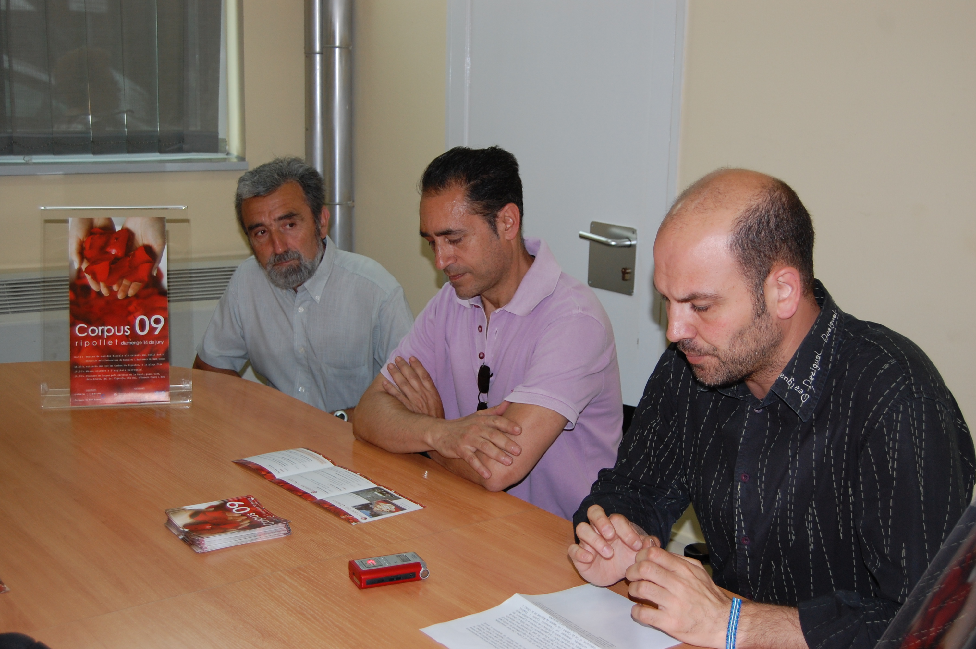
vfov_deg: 29.8
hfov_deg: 43.6
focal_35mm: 45
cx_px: 488
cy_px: 324
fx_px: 1219
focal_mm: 30
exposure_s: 1/60
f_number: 4.2
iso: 400
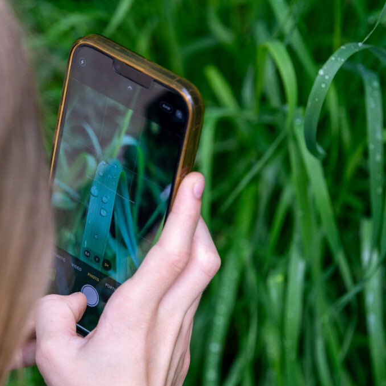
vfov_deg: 8.1
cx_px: 150
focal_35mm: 215
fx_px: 2712
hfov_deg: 8.1
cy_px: 193
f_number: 3.8
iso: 320
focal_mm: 112
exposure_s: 1/400
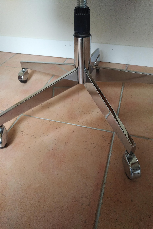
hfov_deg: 51.3
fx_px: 159
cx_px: 76
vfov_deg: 71.5
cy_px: 114
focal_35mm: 25
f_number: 2
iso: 391
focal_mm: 4.52
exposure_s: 1/60
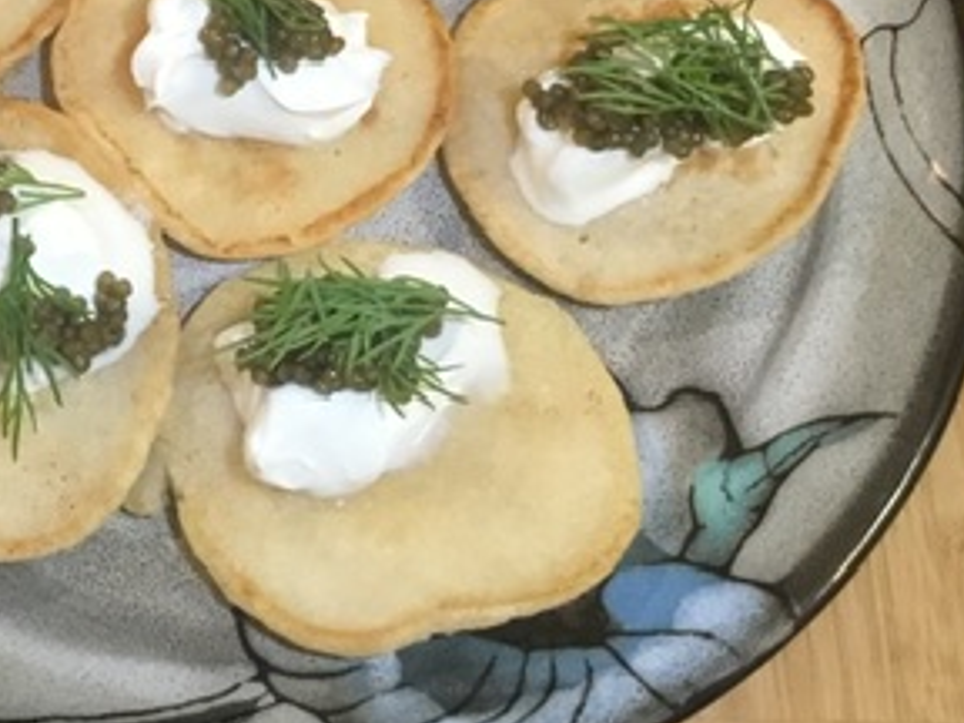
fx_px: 1922
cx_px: 104
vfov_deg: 20.8
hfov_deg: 27.2
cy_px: 40
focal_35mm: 69
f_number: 2.4
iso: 200
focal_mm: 3.3
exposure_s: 1/30
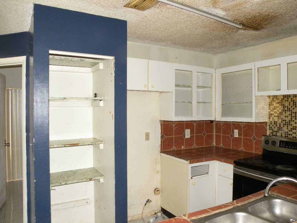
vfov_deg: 51.4
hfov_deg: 65.3
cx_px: 148
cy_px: 112
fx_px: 232
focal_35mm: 27
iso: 207
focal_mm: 4.7
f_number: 2.8
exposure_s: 1/60
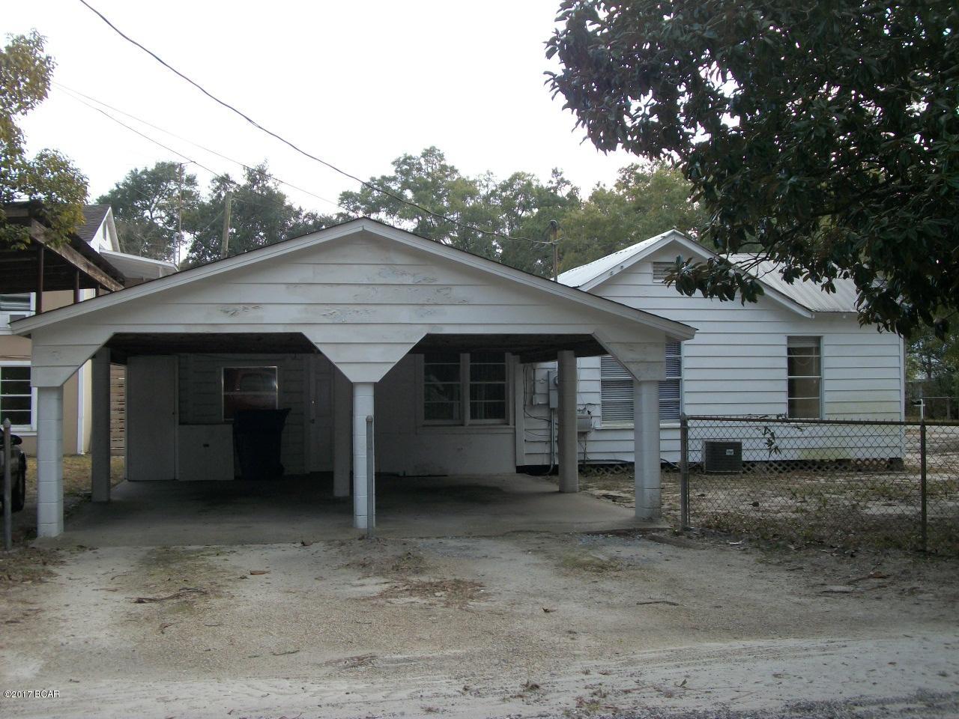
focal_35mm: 40
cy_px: 360
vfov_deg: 36.0
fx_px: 1108
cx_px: 480
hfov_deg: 46.8
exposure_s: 1/320
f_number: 3.2
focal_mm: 7.1
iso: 80
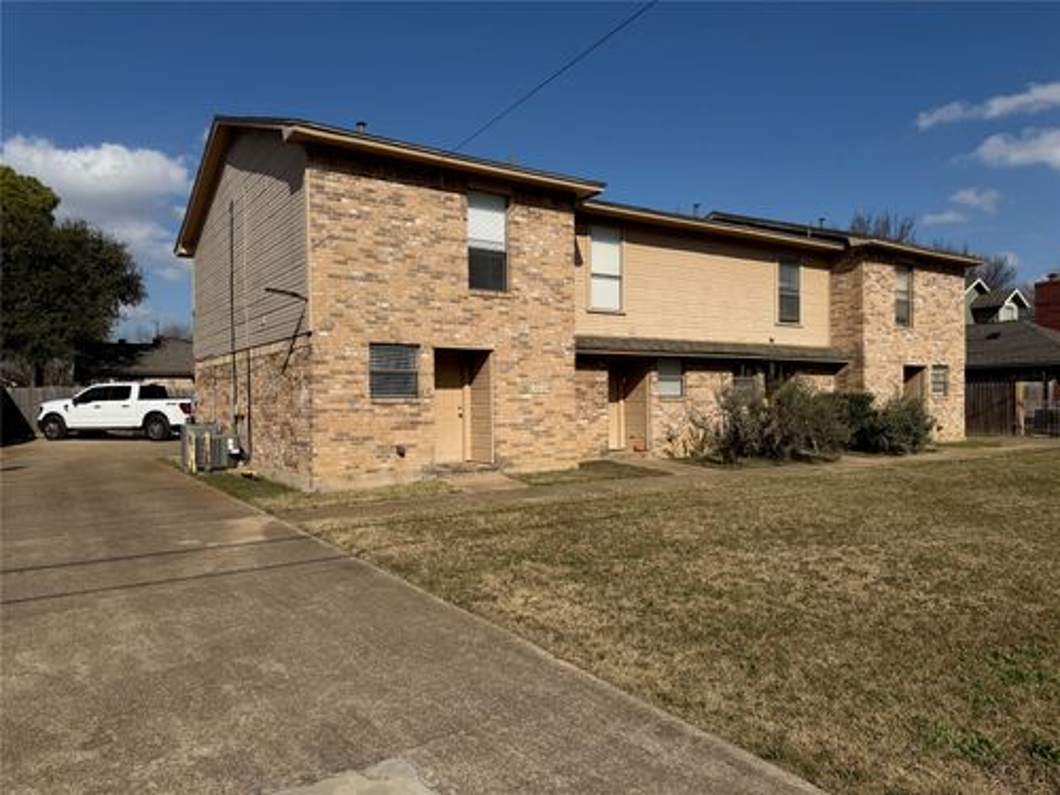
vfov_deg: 56.8
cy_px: 398
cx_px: 530
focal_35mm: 24
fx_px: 735
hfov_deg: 71.6
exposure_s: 1/9091
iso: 80
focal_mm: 6.76
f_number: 1.78
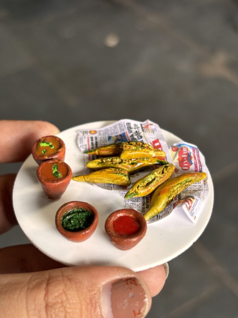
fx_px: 477
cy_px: 159
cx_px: 119
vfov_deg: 36.8
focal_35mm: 52
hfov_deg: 28.0
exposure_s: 1/50
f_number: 1.6
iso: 50
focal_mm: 5.96
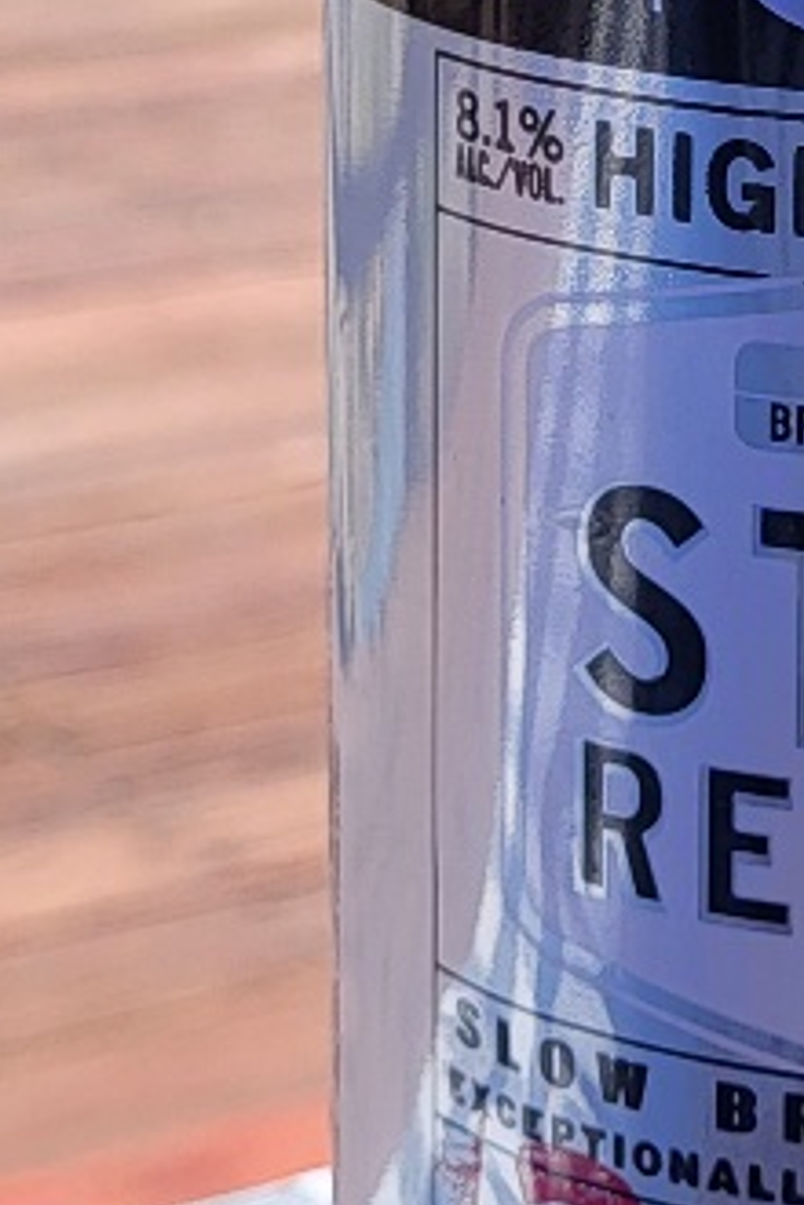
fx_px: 4388
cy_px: -95
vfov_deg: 15.3
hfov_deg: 10.3
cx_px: 1020
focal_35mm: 131
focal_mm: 5.4
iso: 40
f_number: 1.8
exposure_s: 1/1250
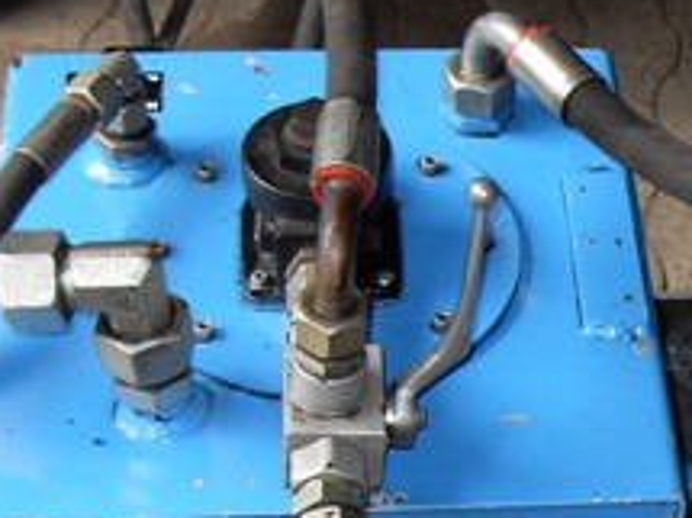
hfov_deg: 17.0
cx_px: 872
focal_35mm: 110
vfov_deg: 13.2
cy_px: 531
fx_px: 2198
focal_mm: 6.3
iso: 100
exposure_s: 1/45
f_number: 2.8
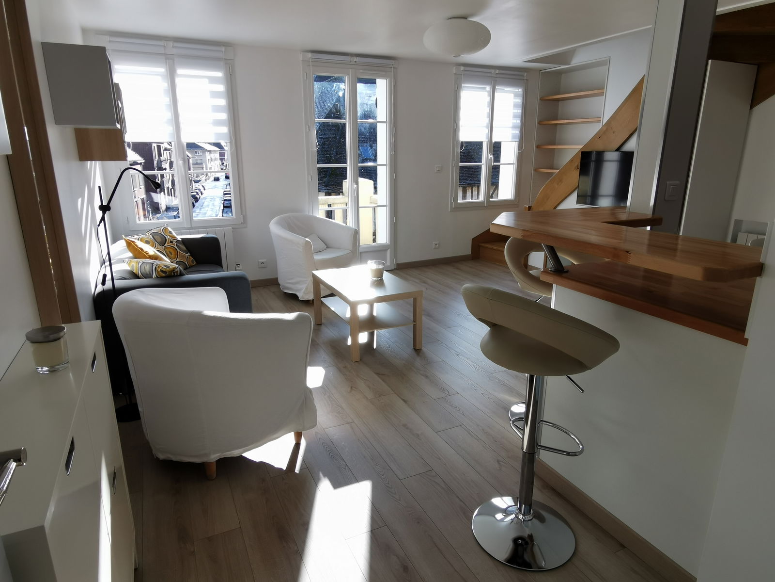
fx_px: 493
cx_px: 388
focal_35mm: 22
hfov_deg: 76.4
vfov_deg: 61.1
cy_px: 291
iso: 50
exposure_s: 1/195
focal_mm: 2.35
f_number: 2.2
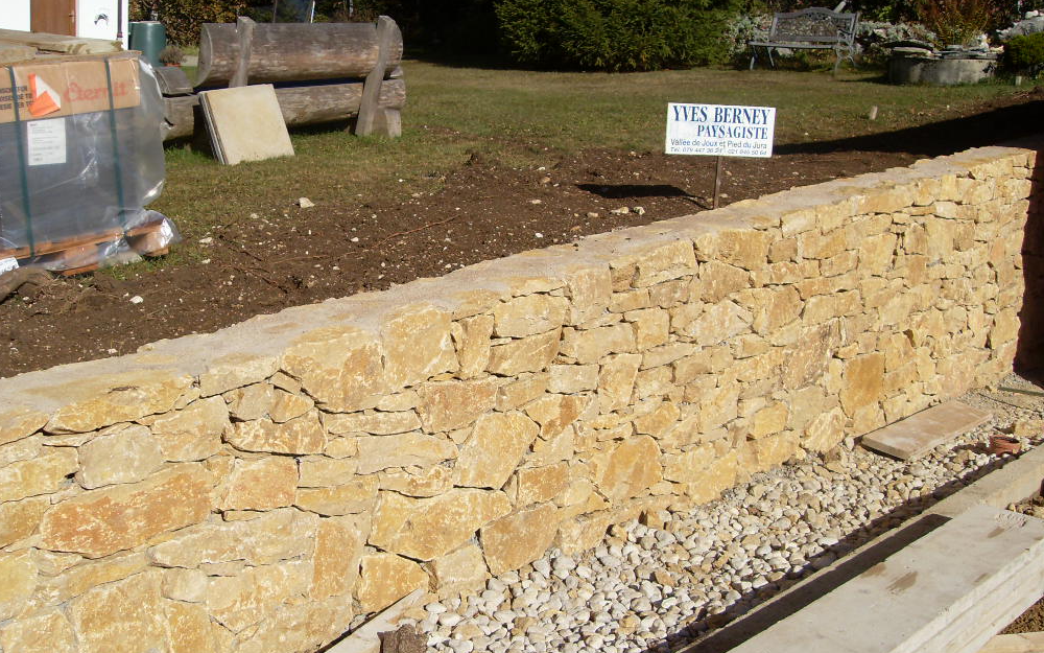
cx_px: 528
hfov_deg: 51.5
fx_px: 1081
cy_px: 330
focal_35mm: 38
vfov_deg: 33.6
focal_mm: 6.3
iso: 80
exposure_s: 1/500
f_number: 7
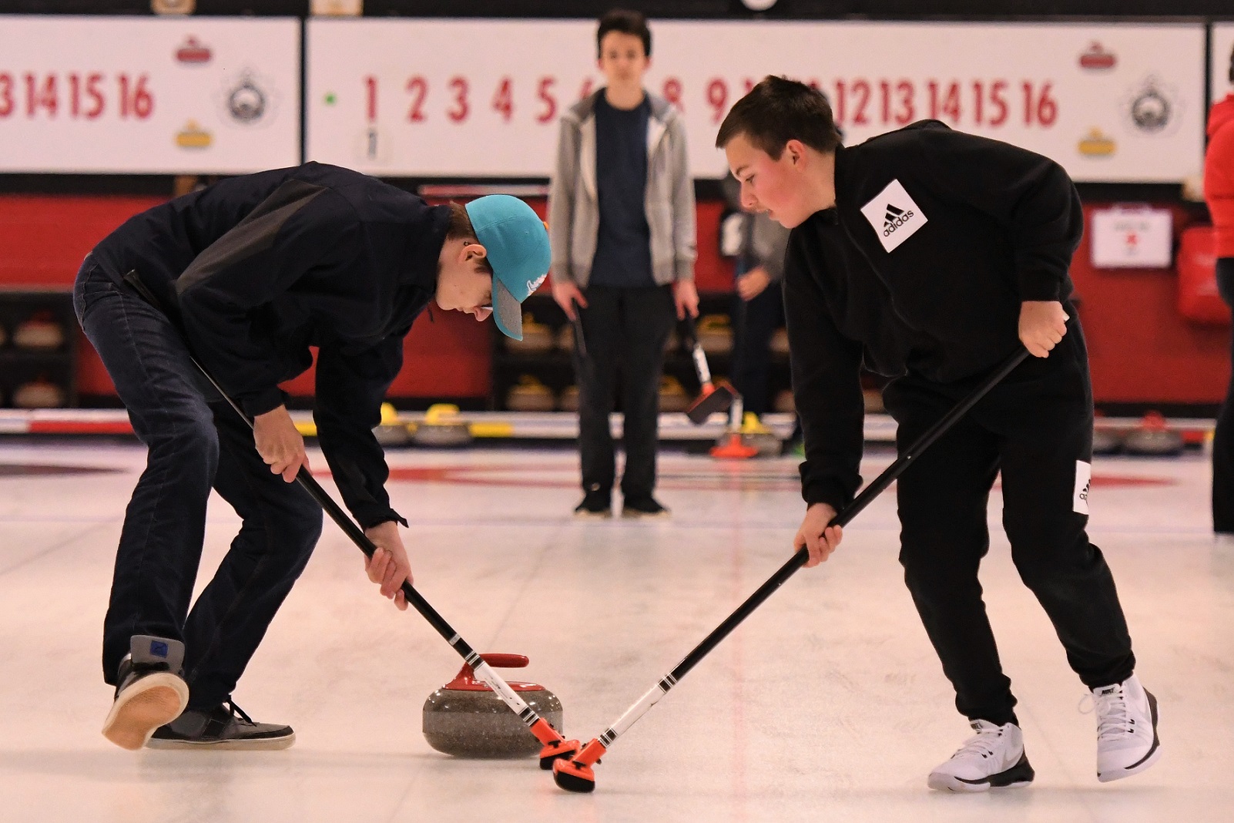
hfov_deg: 11.4
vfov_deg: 7.6
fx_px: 6170
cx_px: 617
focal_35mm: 180
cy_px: 412
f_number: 2.8
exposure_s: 1/1000
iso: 4000
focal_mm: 120
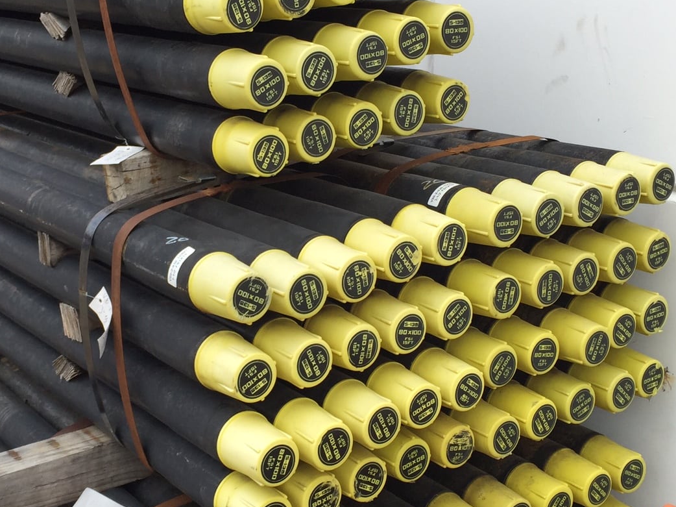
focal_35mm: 57
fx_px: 1113
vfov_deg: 25.6
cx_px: 296
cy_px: 277
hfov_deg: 33.7
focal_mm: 4.15
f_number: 2.2
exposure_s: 1/682
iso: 32
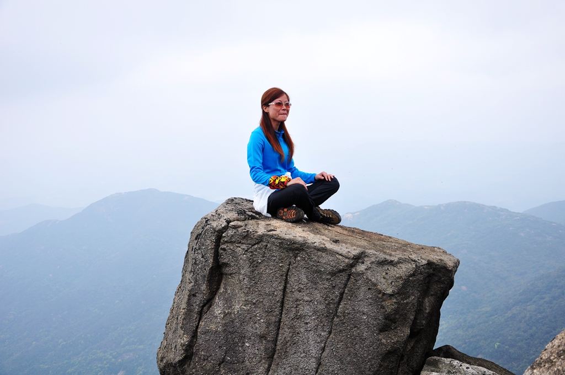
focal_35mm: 39
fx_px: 611
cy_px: 188
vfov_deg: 34.1
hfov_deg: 49.6
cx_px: 282
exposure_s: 1/500
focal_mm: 26
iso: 200
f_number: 6.3
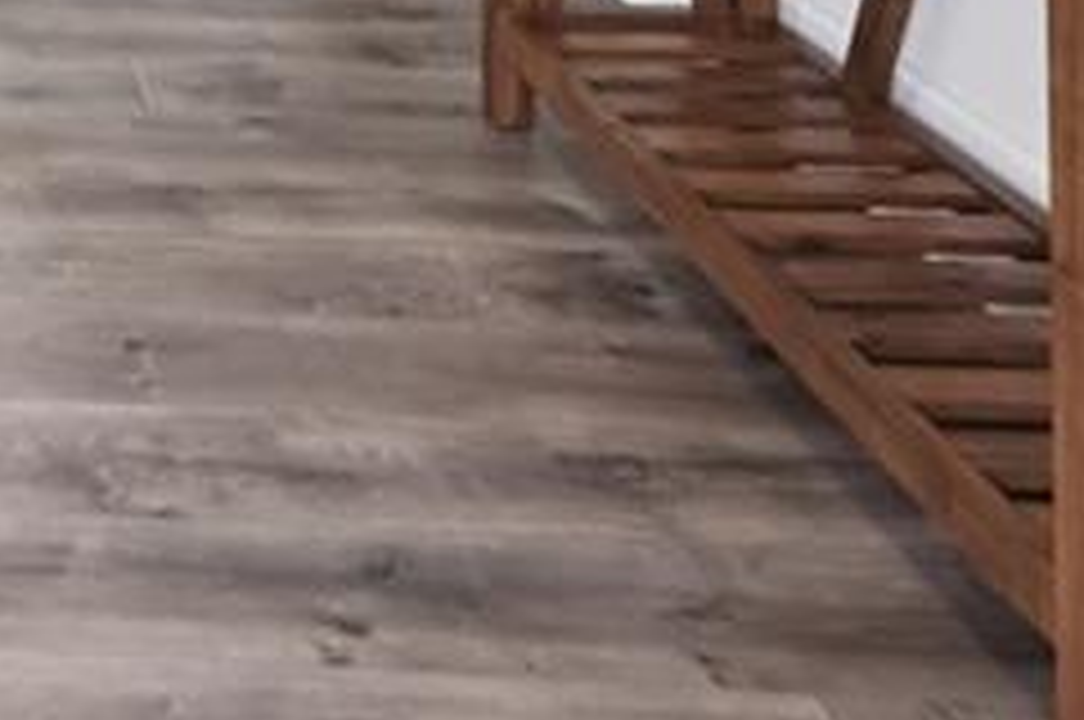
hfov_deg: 25.1
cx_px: -373
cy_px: -691
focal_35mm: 68
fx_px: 2045
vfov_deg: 15.9
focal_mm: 16
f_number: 9
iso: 800
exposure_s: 1/5
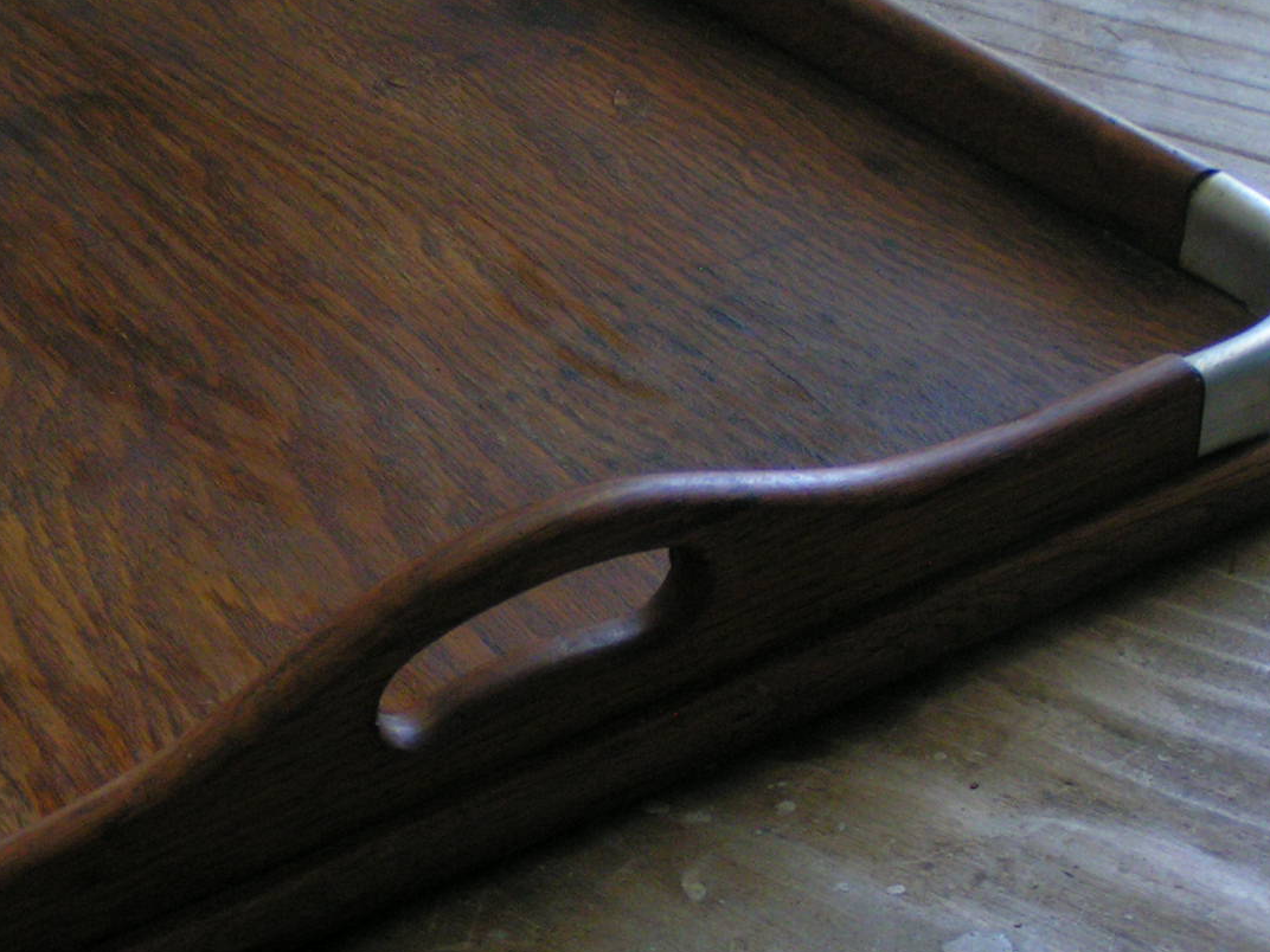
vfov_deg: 15.7
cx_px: 395
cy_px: 637
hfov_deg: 20.8
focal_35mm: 94
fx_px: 3449
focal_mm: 9.7
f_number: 3.2
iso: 160
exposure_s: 1/60
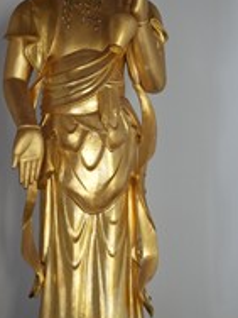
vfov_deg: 13.2
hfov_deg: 10.0
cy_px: 85
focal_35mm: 149
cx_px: 83
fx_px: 1366
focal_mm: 73
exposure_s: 1/160
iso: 3200
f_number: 4
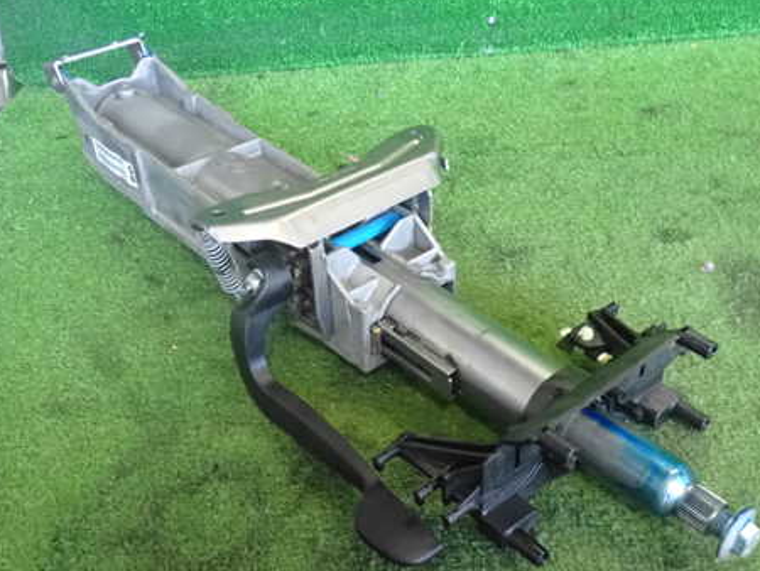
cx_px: 414
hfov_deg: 46.7
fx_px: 879
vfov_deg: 36.0
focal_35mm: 40
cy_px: 302
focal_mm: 5.4
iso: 1600
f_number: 2.3
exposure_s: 1/250
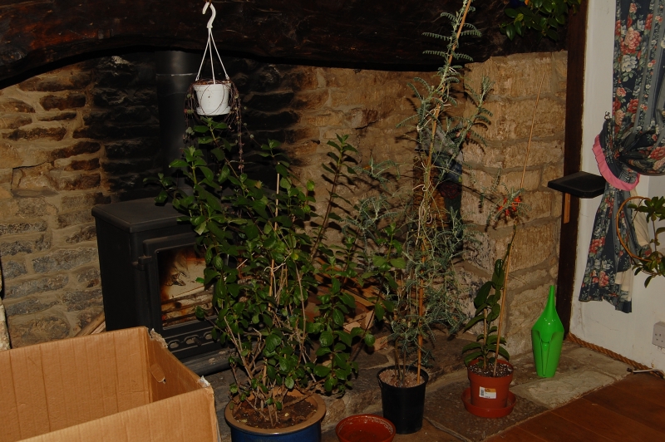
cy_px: 221
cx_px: 332
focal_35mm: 45
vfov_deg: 29.8
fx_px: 831
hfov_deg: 43.6
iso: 200
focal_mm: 30
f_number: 9
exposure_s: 1/200
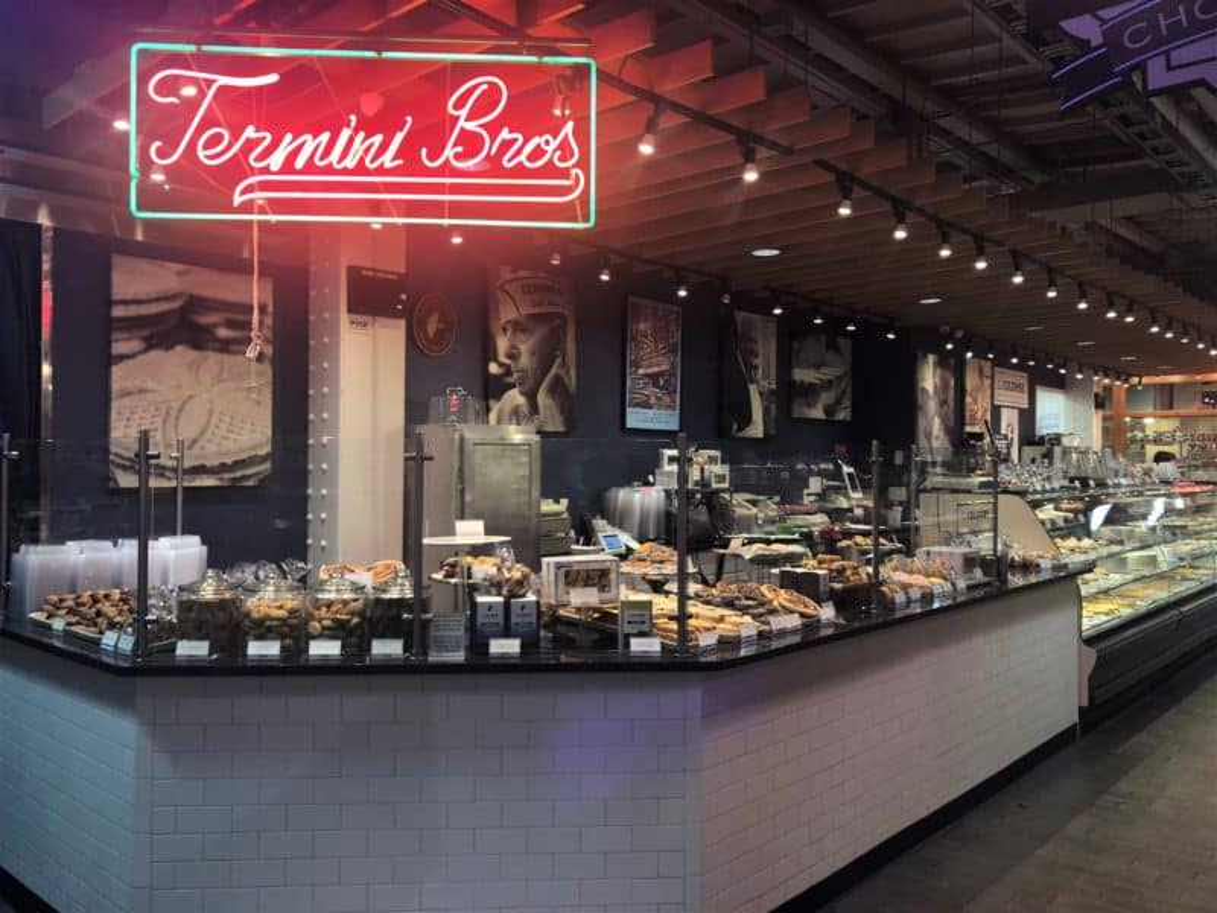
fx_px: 984
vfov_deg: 49.7
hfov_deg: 63.4
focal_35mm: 28
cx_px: 608
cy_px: 456
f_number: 1.8
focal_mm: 3.99
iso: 25
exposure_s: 1/30
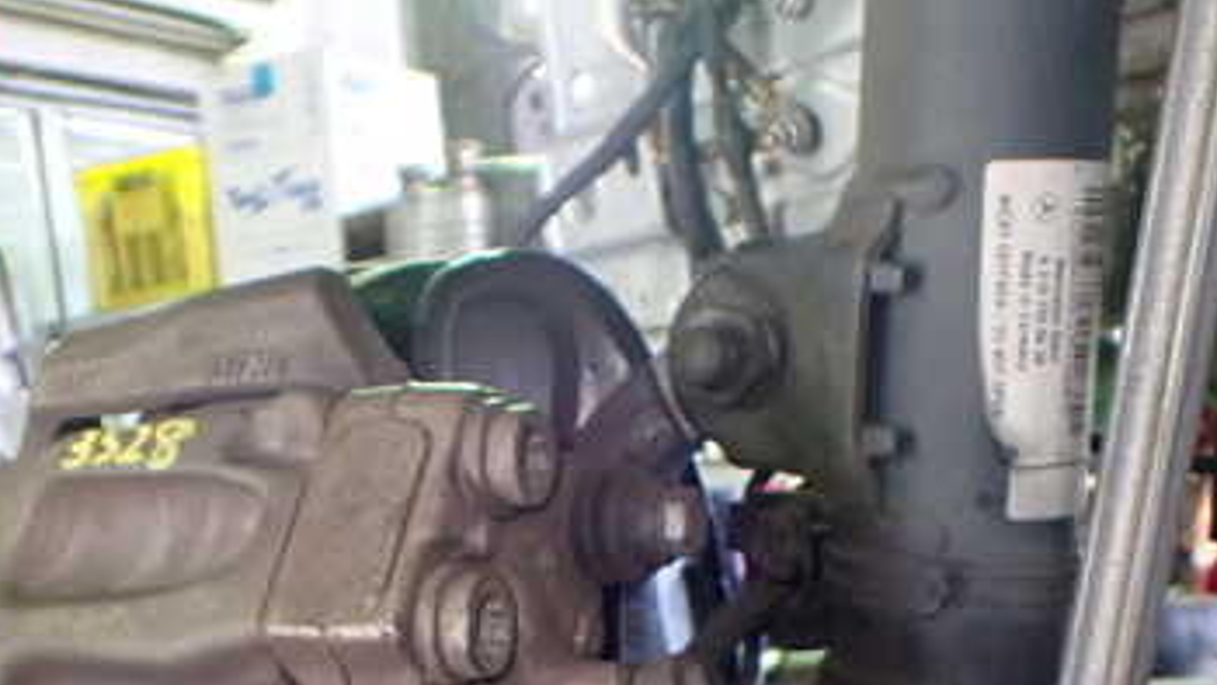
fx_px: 1807
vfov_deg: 20.3
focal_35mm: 56
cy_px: 779
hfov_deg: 36.8
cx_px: 393
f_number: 2.3
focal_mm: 5.4
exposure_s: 1/50
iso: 800
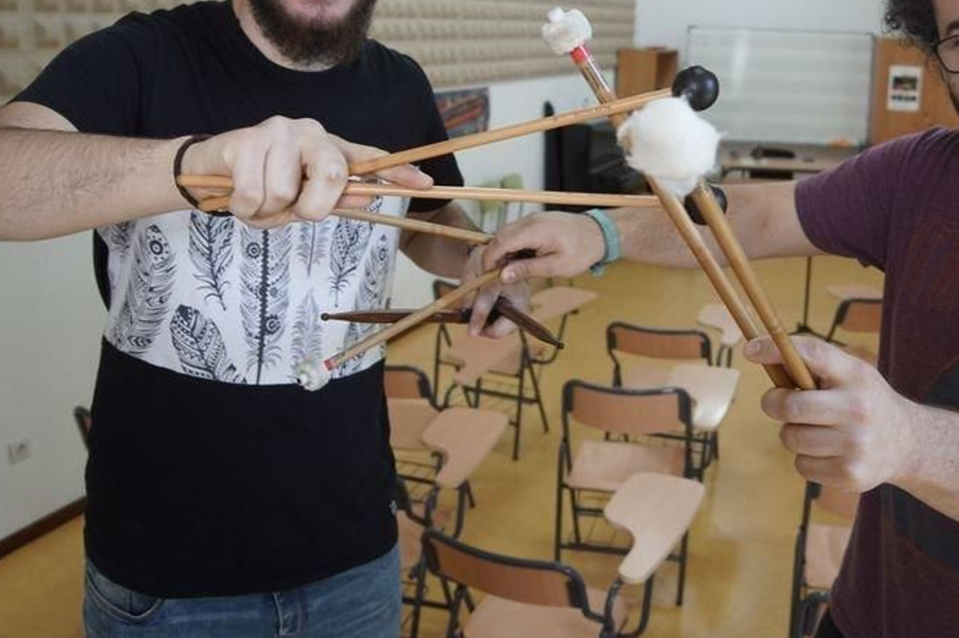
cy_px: 195
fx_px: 985
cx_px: 607
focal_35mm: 37
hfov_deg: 51.3
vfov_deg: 35.4
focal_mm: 16
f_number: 3.5
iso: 320
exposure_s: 1/60
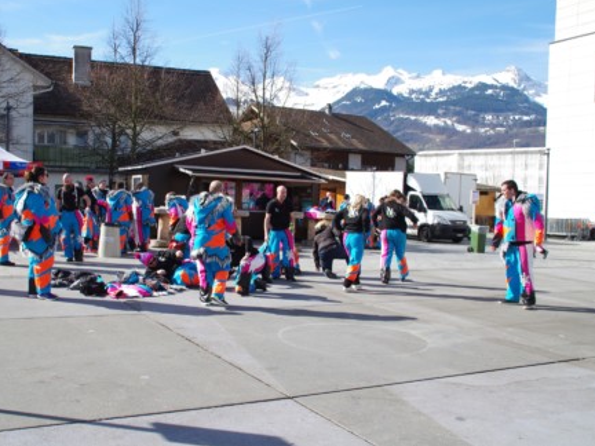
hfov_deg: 46.7
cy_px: 221
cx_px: 255
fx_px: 688
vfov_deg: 36.0
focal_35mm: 40
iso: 100
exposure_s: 1/125
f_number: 11
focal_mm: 24
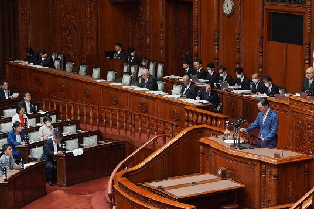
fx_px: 916
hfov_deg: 19.4
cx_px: 182
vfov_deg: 13.0
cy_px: 147
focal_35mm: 105
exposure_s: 1/160
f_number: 5.6
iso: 3200
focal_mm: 37
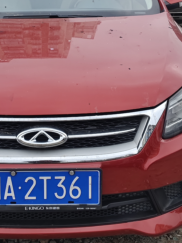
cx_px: 52
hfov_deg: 19.8
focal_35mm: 74
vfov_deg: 25.9
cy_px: 56
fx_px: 519
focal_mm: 5.56
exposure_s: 1/678
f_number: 1.88
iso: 71
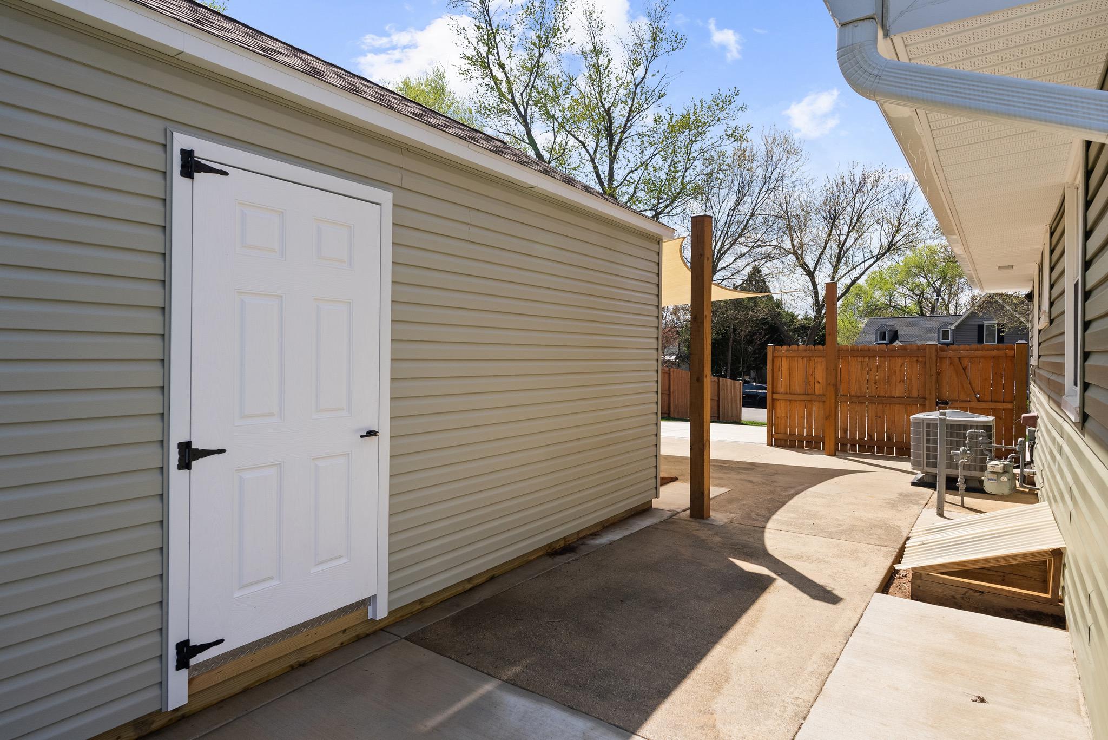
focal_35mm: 20
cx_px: 554
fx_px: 616
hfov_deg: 84.0
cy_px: 370
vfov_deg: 62.0
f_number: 8
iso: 200
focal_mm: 20
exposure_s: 1/640
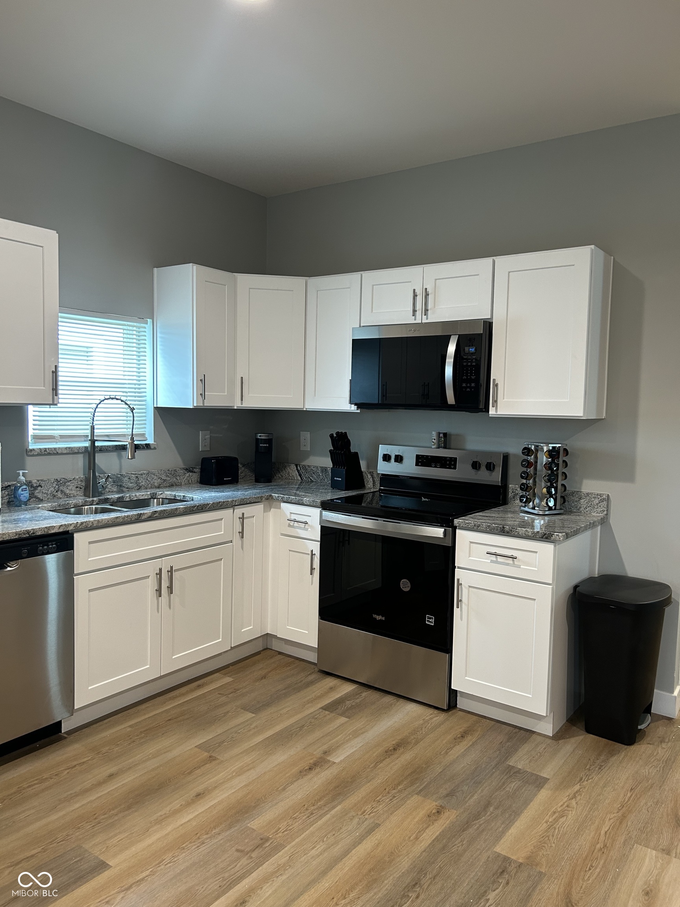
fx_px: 681
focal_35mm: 26
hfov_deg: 53.1
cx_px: 340
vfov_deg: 67.3
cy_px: 454
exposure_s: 1/60
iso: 160
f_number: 1.5
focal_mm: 5.7
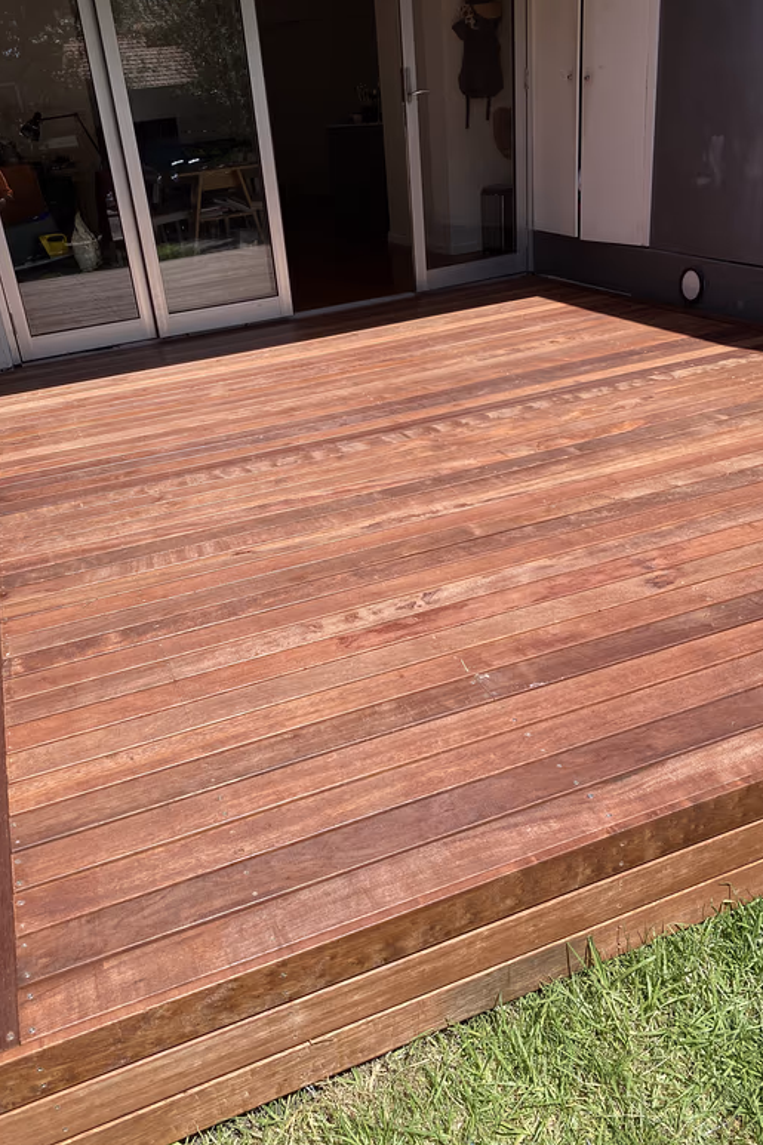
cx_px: 341
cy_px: 587
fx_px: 890
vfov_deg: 65.5
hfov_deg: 46.3
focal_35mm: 28
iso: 32
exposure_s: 1/2028
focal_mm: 4.25
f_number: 1.8
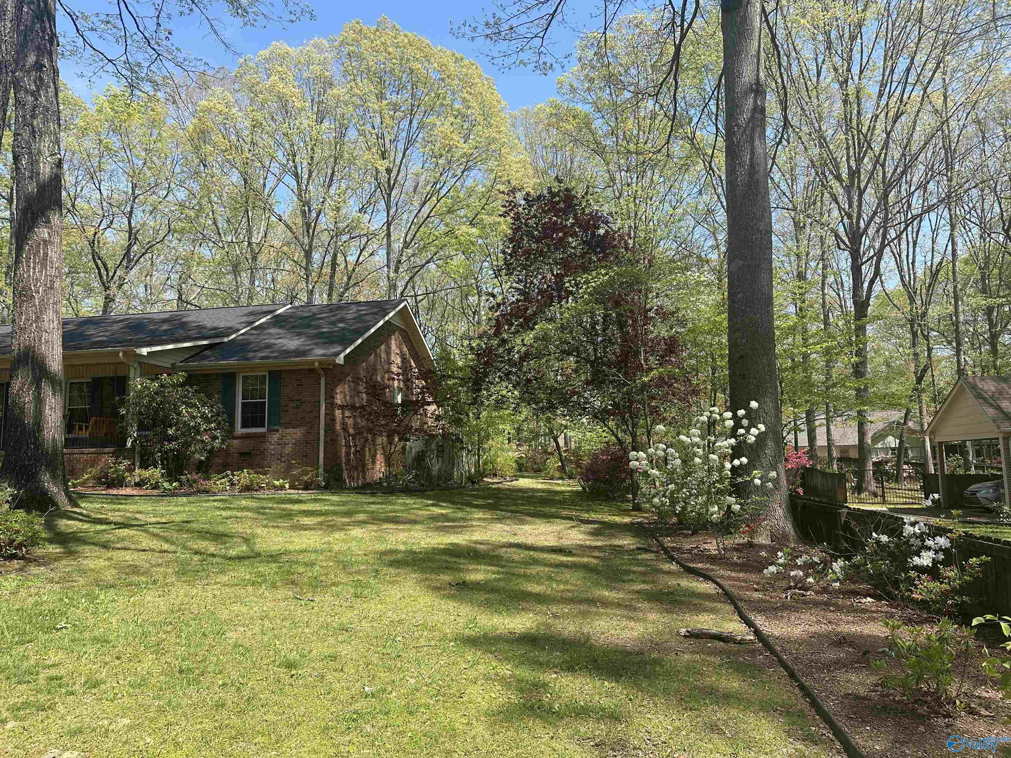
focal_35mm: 24
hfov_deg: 71.6
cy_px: 379
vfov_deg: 56.8
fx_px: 701
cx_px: 506
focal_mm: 6.86
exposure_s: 1/1949
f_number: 1.78
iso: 80
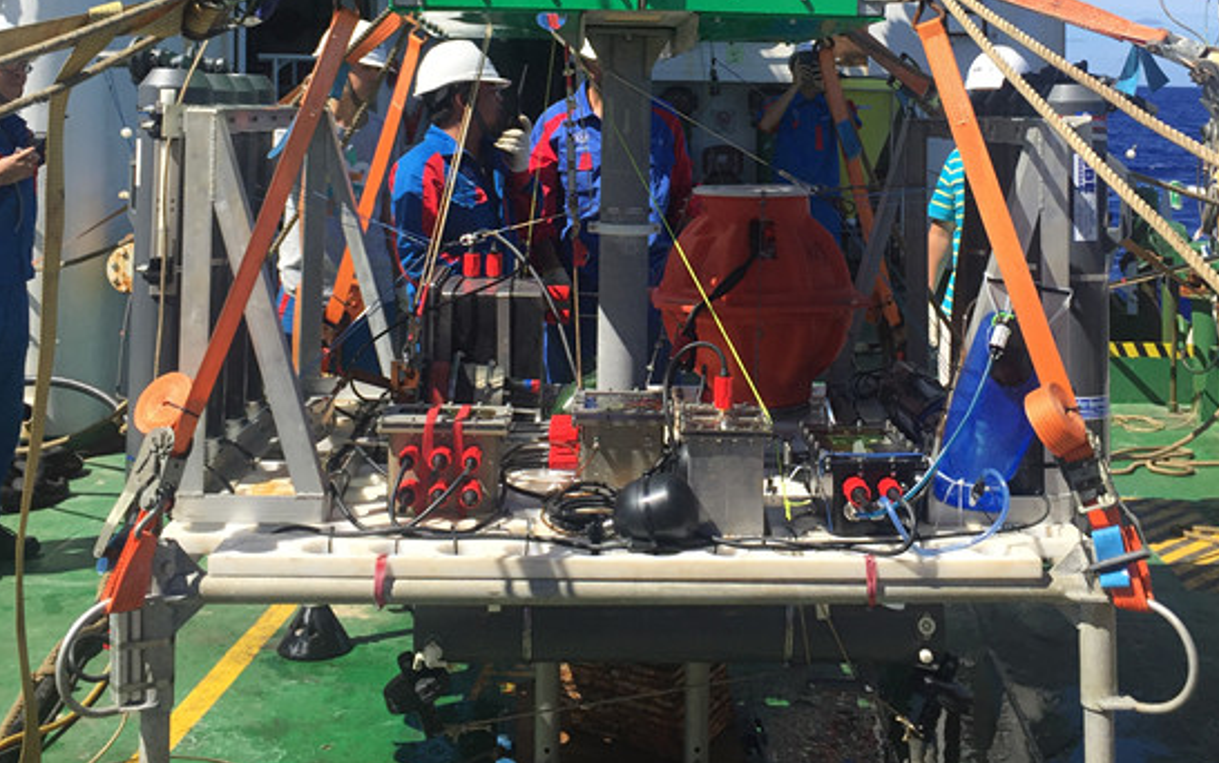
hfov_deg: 44.3
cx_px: 645
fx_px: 1496
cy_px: 112
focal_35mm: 45
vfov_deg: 27.8
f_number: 2.2
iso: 32
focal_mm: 4.15
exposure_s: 1/1980
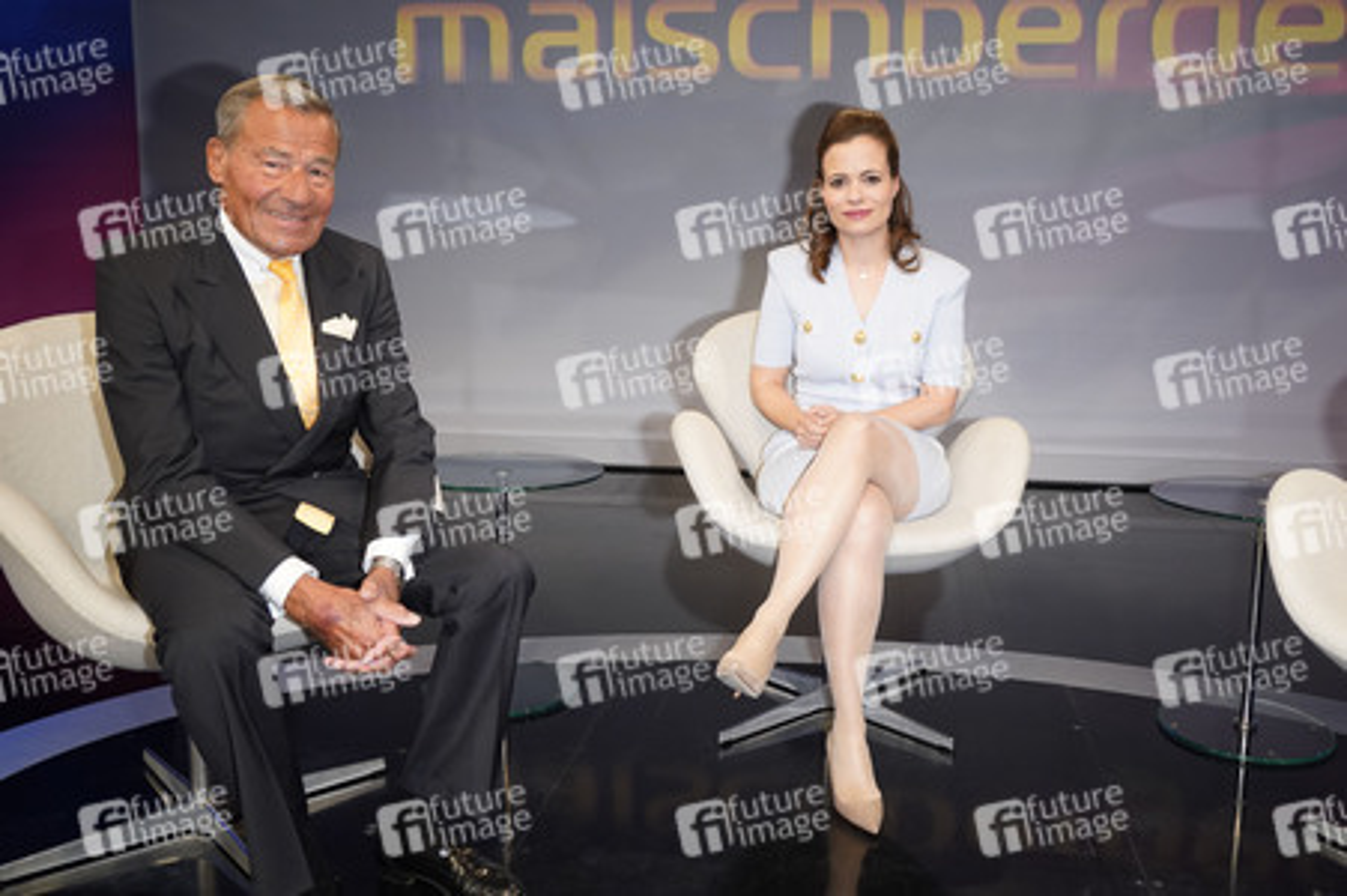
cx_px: 674
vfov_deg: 46.3
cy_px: 448
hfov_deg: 65.5
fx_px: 1047
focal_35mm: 28
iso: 2000
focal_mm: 28
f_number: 5.6
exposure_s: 1/160
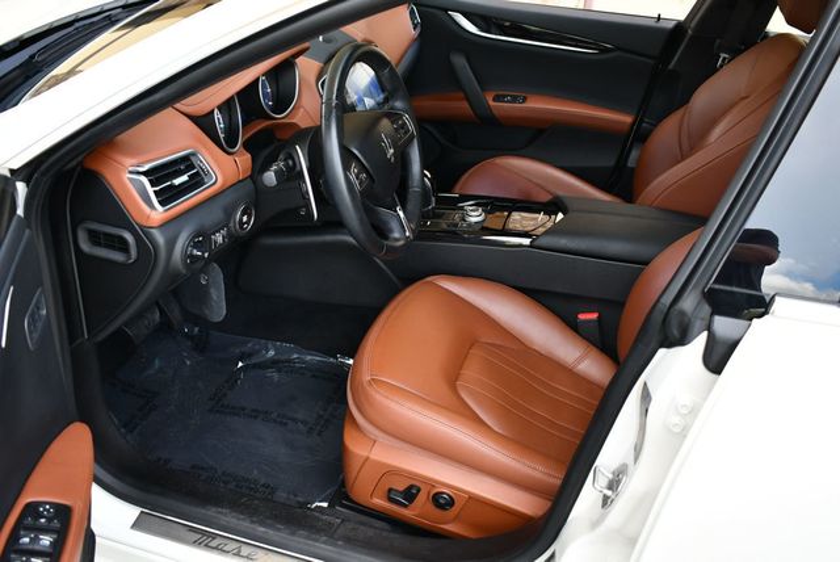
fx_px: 841
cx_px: 420
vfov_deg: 36.9
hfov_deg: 53.1
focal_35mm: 36
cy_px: 281
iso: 400
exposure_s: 1/250
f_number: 3.5
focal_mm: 18
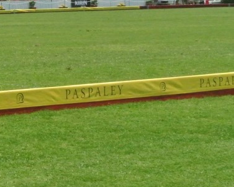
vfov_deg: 7.7
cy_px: 72
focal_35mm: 201
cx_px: -66
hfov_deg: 9.4
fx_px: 1392
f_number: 14
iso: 3200
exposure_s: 1/3200
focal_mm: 30
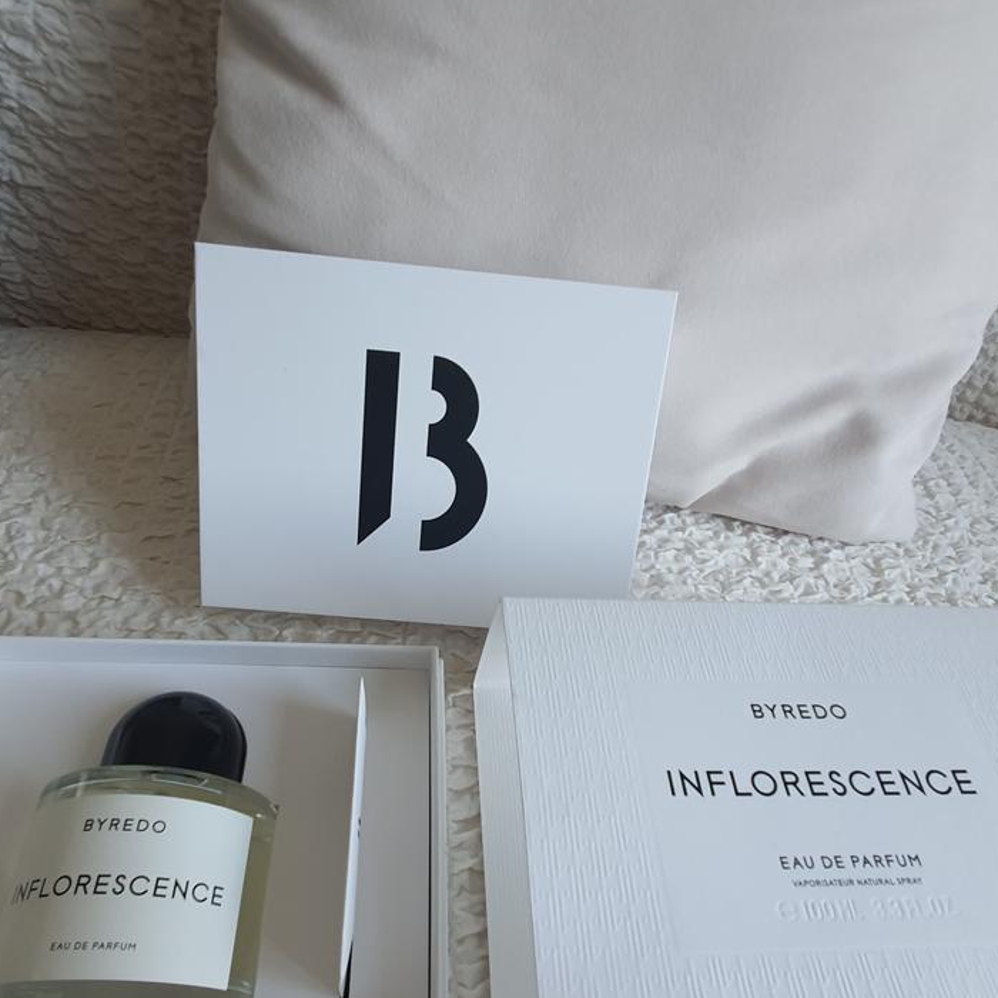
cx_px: 458
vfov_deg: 71.3
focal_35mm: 21
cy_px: 603
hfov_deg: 72.0
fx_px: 685
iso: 100
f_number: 2.2
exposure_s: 1/60
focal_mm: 1.8
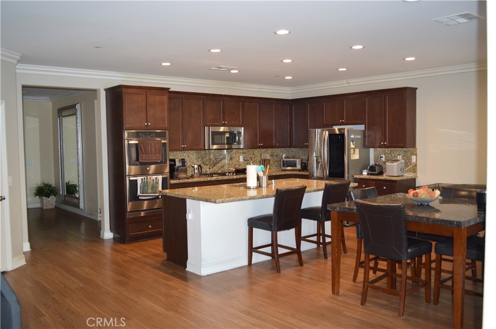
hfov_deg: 57.3
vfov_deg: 39.9
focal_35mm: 33
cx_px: 248
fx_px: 454
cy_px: 164
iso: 900
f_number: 3.8
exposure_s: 1/60
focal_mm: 22
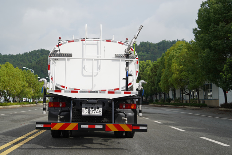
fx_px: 316
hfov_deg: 40.3
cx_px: 101
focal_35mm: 49
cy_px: 73
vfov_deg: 27.5
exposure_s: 1/2000
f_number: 3.2
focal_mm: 39
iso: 100
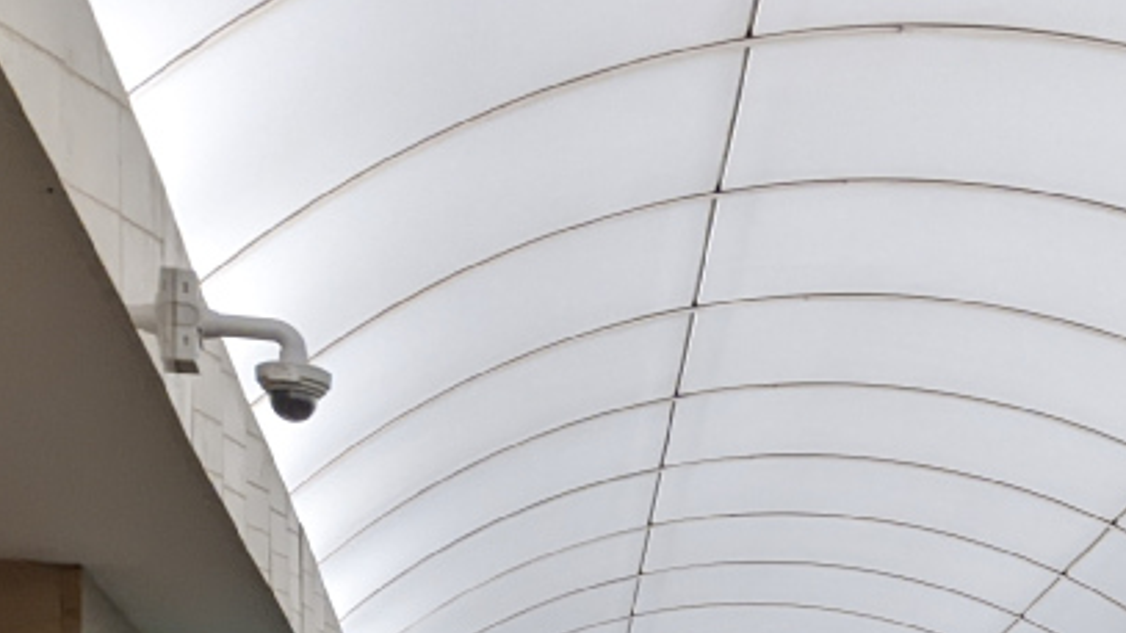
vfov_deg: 12.7
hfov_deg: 21.4
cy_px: 1126
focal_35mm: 87
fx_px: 2598
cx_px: 1585
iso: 195
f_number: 1.79
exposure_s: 1/60
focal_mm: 4.71
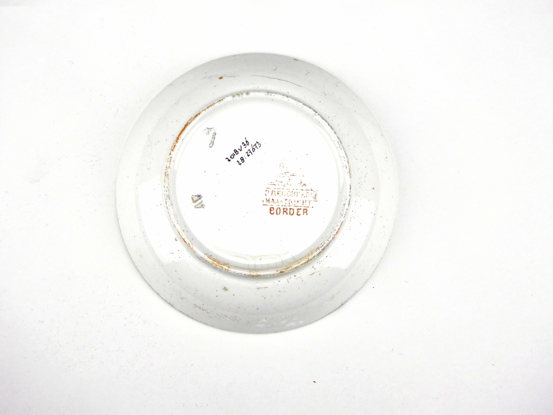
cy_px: 208
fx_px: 591
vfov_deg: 38.7
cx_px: 276
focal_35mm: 37
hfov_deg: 50.1
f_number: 4.5
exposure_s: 1/100
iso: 200
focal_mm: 6.7
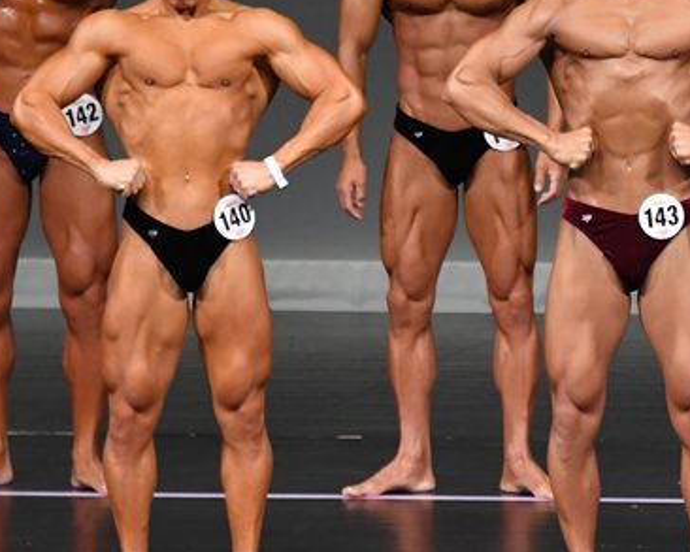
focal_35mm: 625
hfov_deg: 3.1
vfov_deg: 2.5
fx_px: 12767
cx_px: 672
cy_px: 232
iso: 4000
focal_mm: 210
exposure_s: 1/400
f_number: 5.6
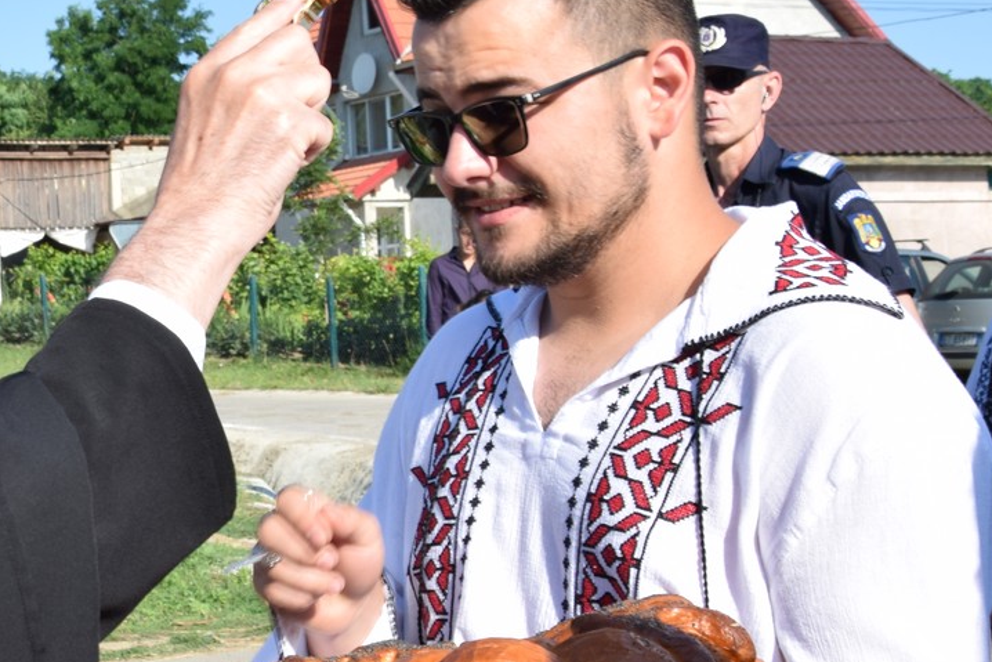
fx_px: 2646
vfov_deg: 14.2
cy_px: 470
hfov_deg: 20.9
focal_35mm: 96
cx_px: 171
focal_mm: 24
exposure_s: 1/125
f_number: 9
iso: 100
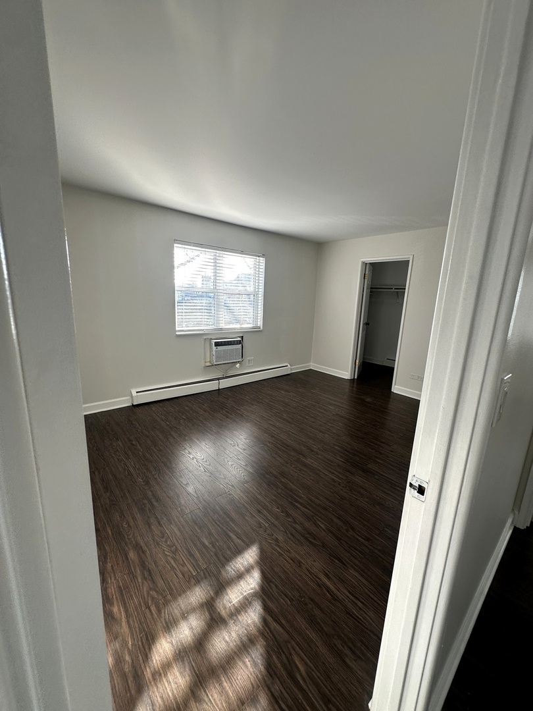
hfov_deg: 85.7
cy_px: 356
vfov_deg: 102.1
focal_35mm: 14
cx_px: 266
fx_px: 287
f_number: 2.2
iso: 50
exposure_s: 1/120
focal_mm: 2.22
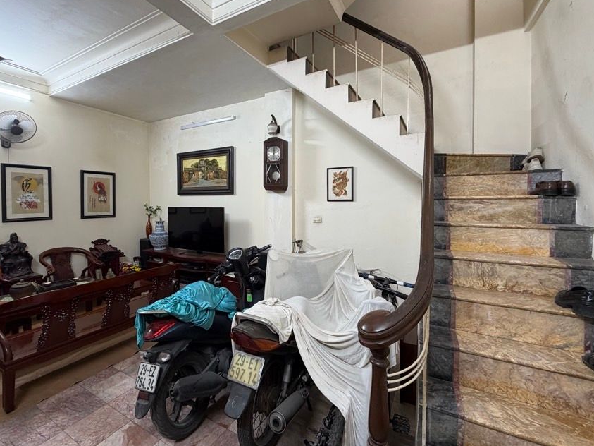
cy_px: 205
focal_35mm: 17
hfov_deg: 90.4
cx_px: 254
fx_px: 292
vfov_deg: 74.6
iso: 200
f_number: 2.2
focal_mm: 2.22
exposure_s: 1/50
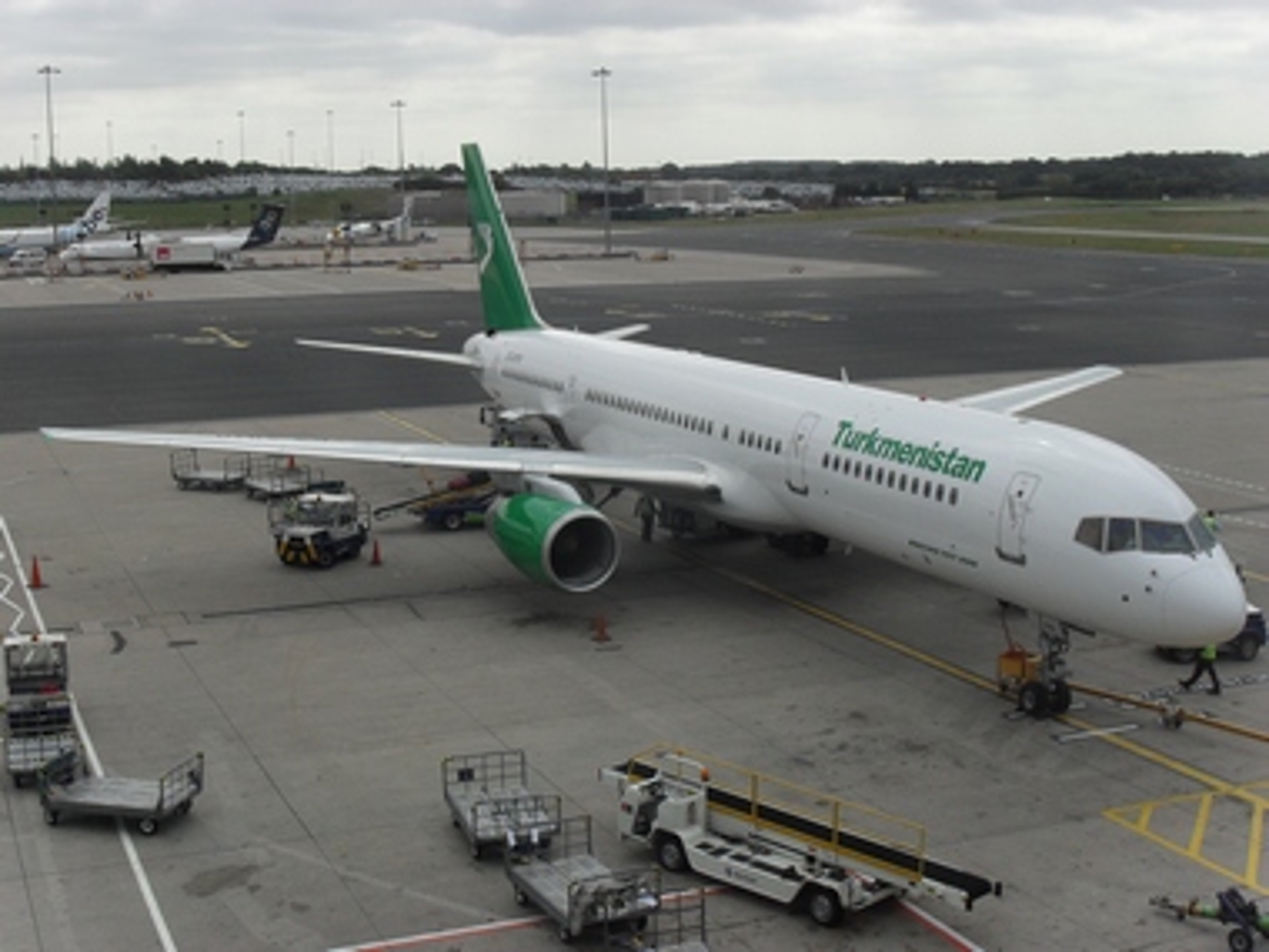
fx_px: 1796
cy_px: 476
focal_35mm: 49
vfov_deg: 29.7
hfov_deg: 38.9
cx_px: 634
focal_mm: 8.7
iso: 100
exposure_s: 1/125
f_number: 10
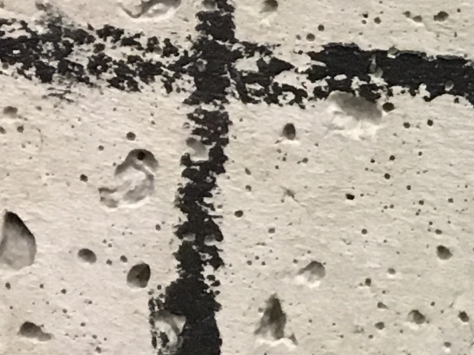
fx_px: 2258
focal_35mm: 165
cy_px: 102
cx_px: 1183
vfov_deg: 9.0
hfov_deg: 10.2
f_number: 2.2
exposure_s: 1/30
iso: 160
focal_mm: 4.15
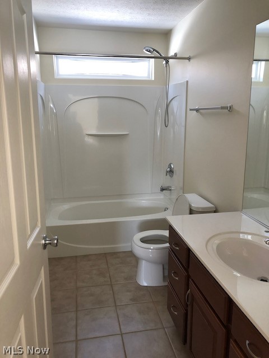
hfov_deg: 49.7
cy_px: 179
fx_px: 290
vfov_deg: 63.4
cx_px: 134
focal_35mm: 28
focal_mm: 4
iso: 20
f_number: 1.8
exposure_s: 1/30
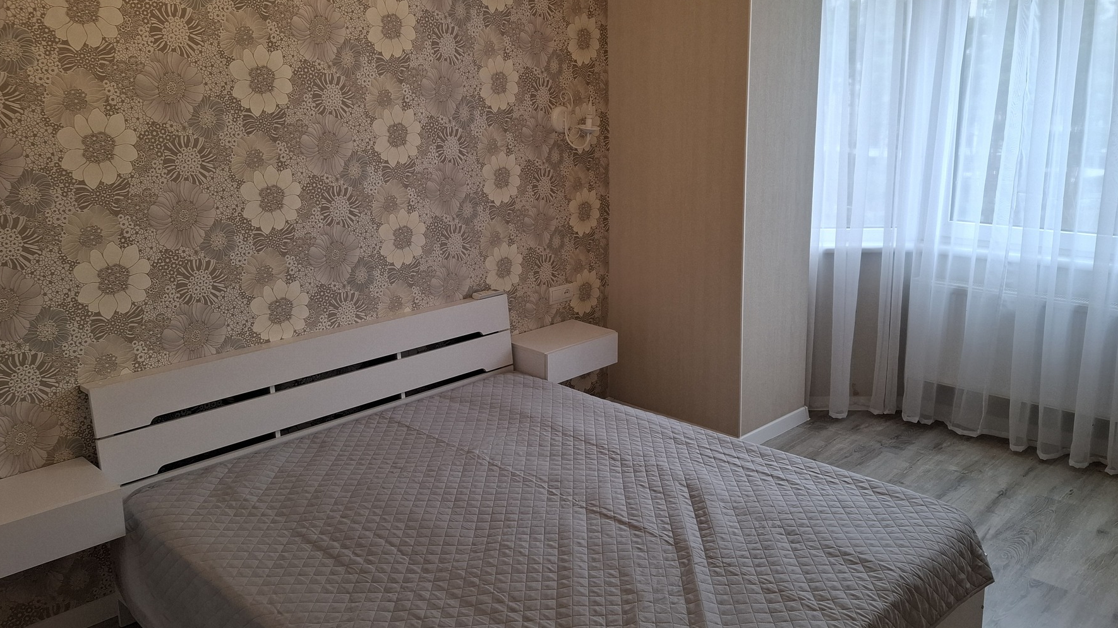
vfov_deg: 40.1
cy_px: 288
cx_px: 599
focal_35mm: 29
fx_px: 860
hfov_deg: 66.0
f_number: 1.8
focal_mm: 5.54
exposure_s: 1/120
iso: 64
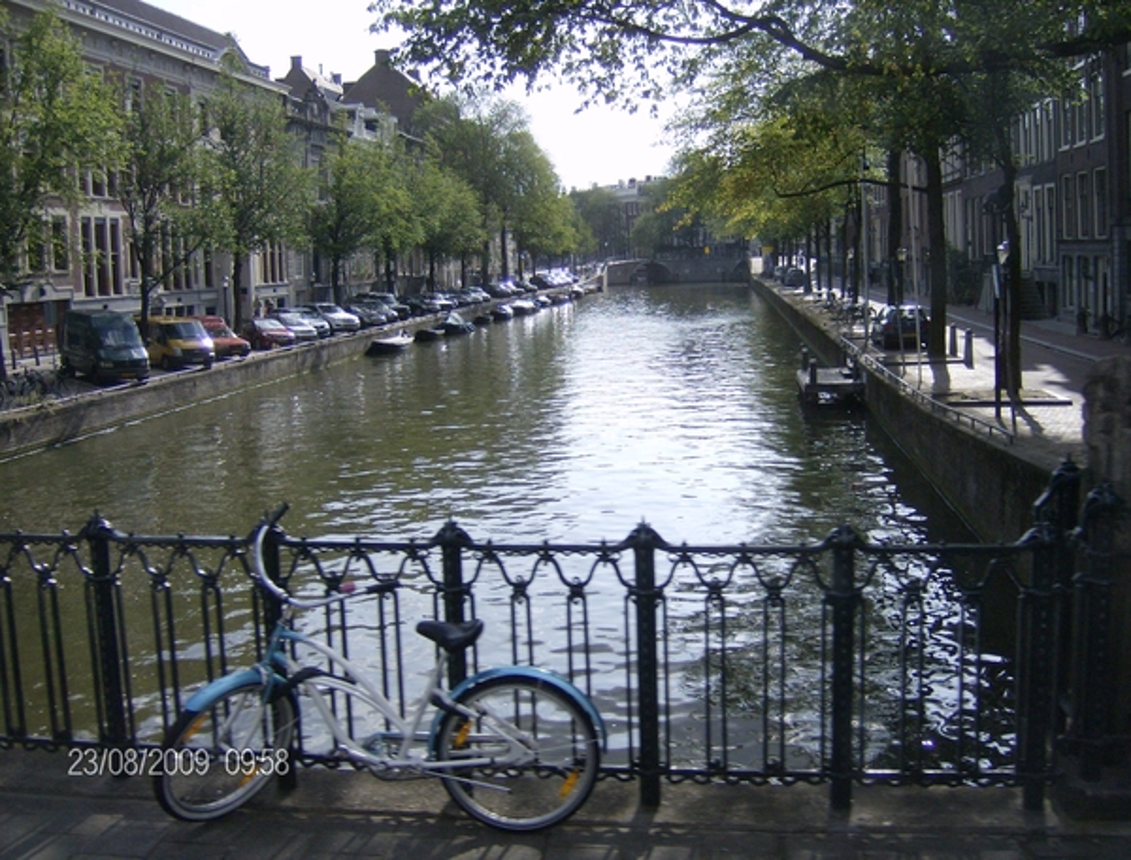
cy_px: 430
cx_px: 566
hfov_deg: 51.1
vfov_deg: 40.0
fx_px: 1182
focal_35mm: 36
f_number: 2.8
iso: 100
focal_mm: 6
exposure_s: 1/360
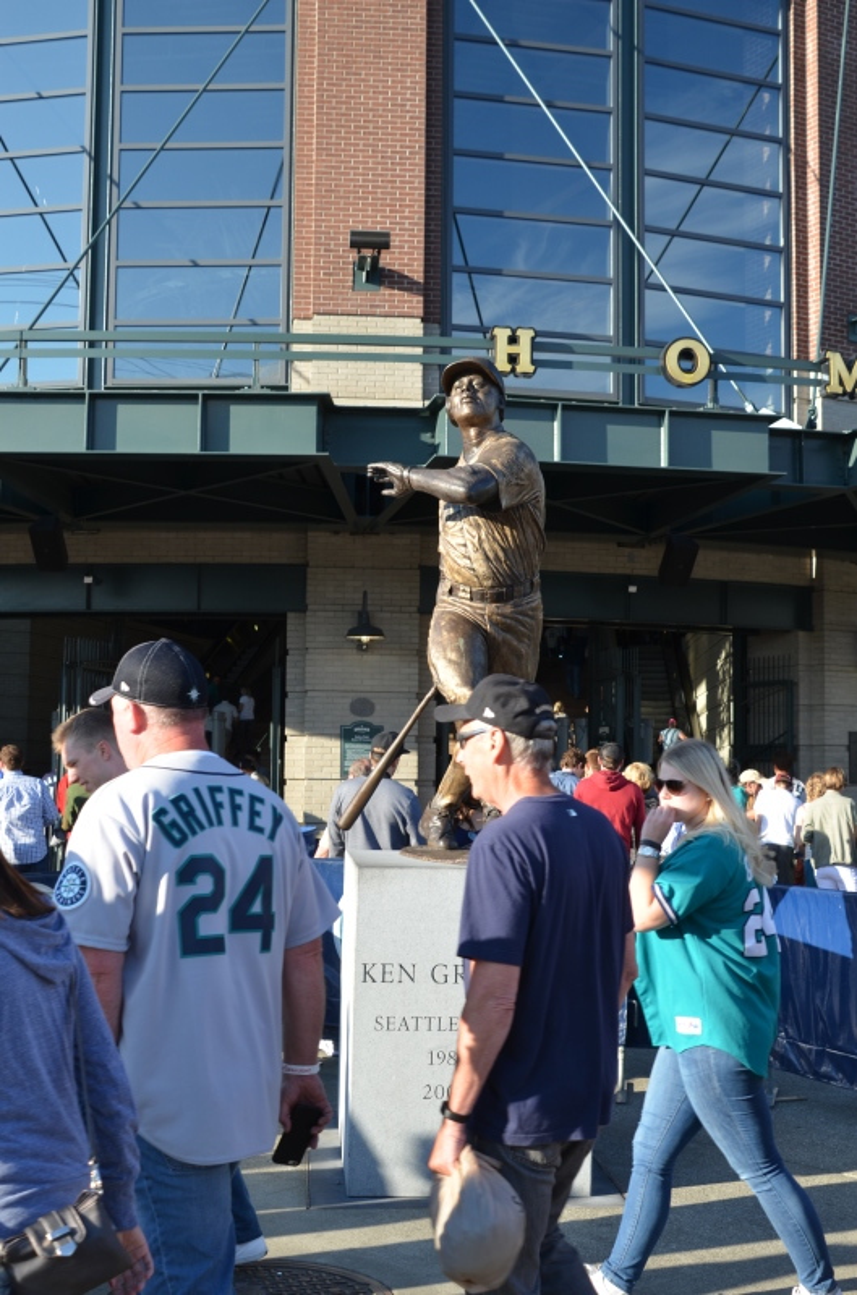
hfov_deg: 31.7
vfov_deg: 46.5
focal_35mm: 42
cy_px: 648
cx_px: 428
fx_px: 1508
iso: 200
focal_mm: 28
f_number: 8
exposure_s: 1/250
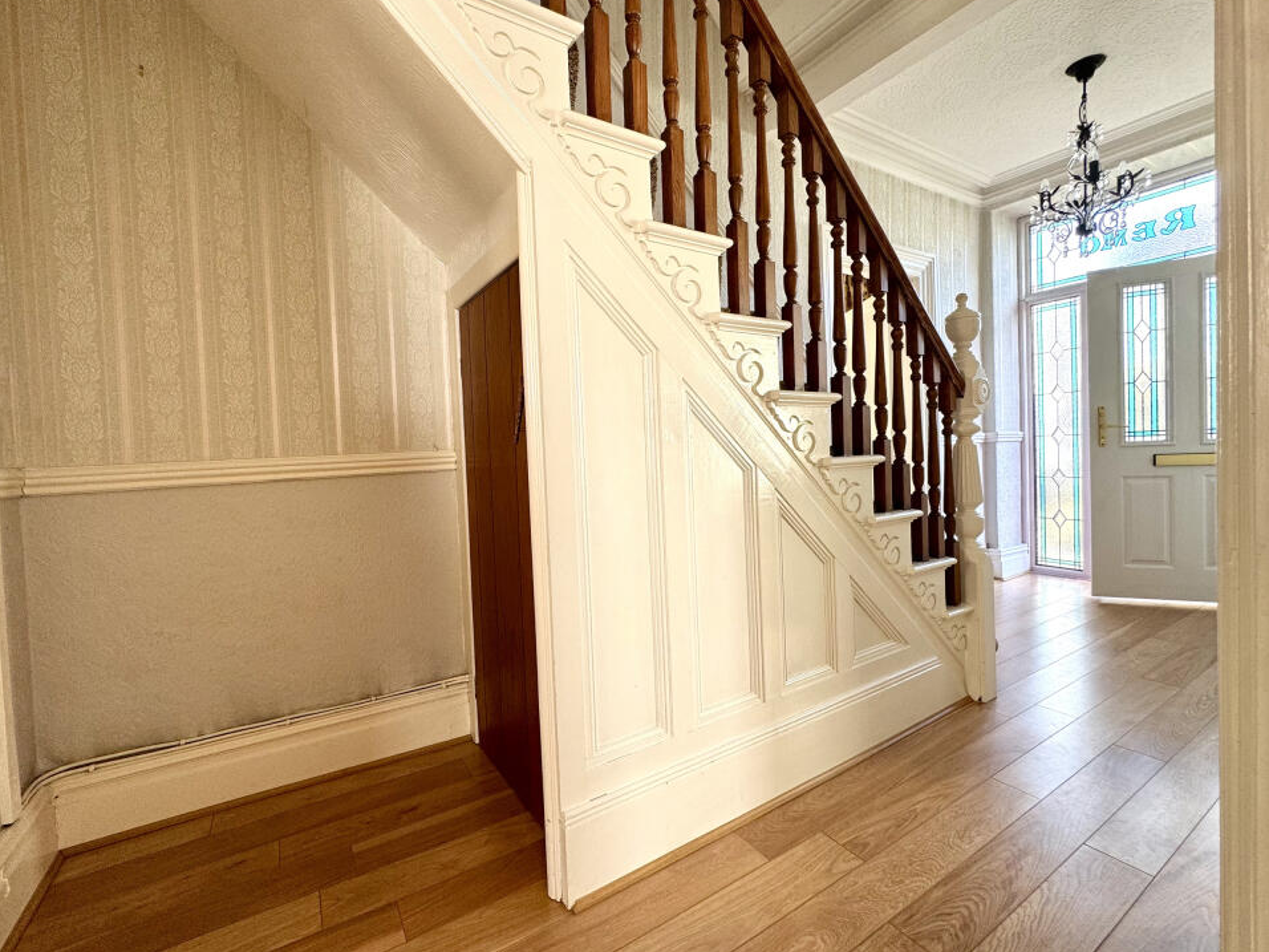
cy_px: 469
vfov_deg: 81.7
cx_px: 603
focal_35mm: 15
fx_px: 550
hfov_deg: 98.1
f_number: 2.2
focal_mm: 2.22
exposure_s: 1/99
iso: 80
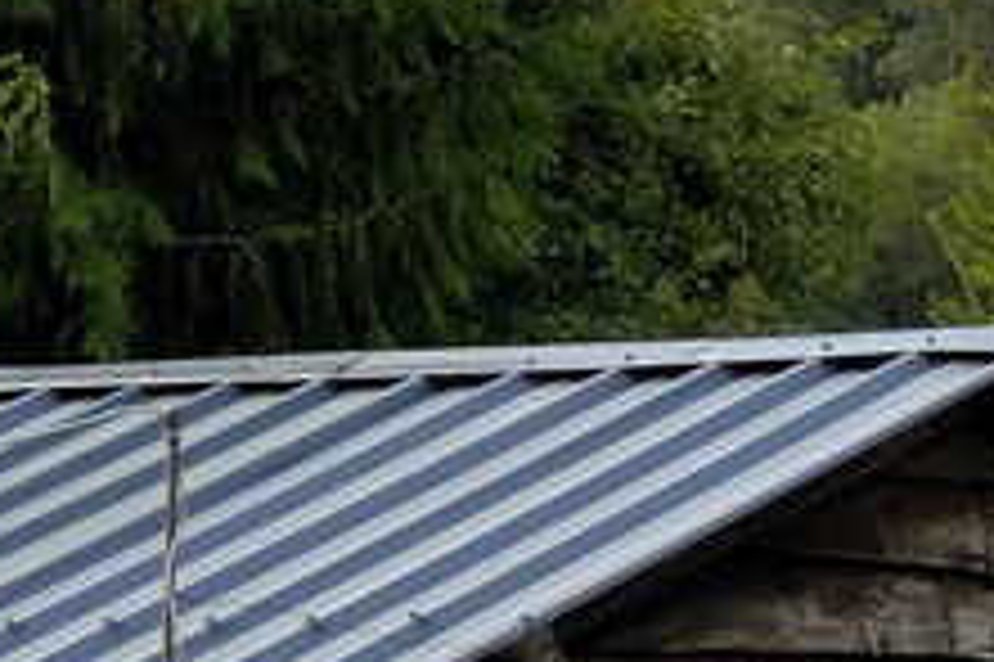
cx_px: 3252
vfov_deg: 5.0
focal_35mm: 272
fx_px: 7494
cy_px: 995
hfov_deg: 6.7
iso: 100
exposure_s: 1/125
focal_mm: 25
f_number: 5
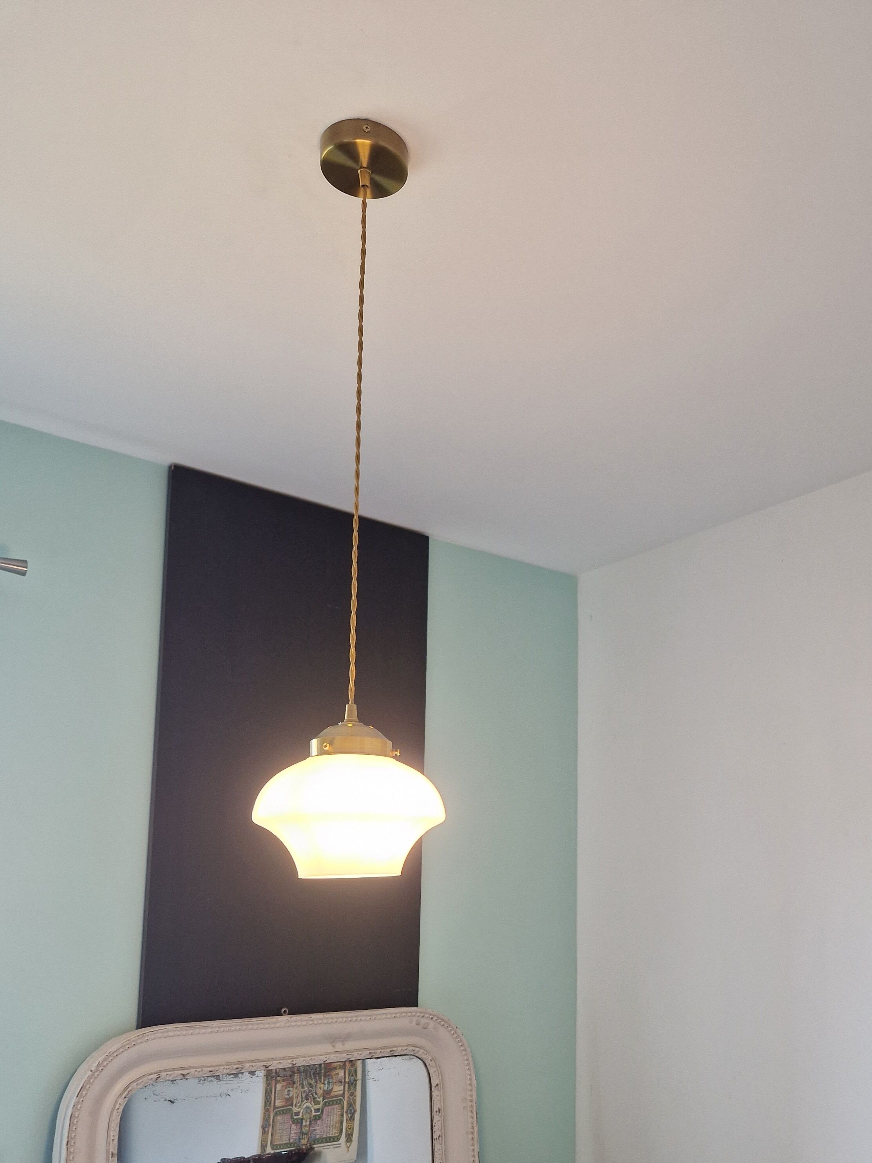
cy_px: 779
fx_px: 1041
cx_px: 581
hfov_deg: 44.8
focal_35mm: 31
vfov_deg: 57.0
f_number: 1.8
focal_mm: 5.4
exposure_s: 1/100
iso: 250
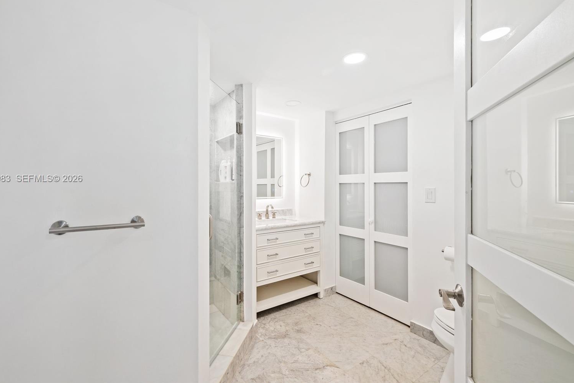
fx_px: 239
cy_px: 179
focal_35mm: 15
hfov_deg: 100.3
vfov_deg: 77.2
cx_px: 270
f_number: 8
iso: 200
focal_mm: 14
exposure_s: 1/4
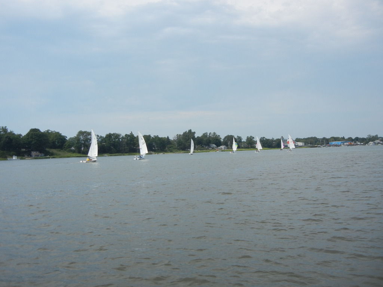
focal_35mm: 39
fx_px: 432
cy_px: 144
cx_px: 192
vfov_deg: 36.8
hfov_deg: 47.9
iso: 160
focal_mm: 7.1
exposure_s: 1/444
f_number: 7.4
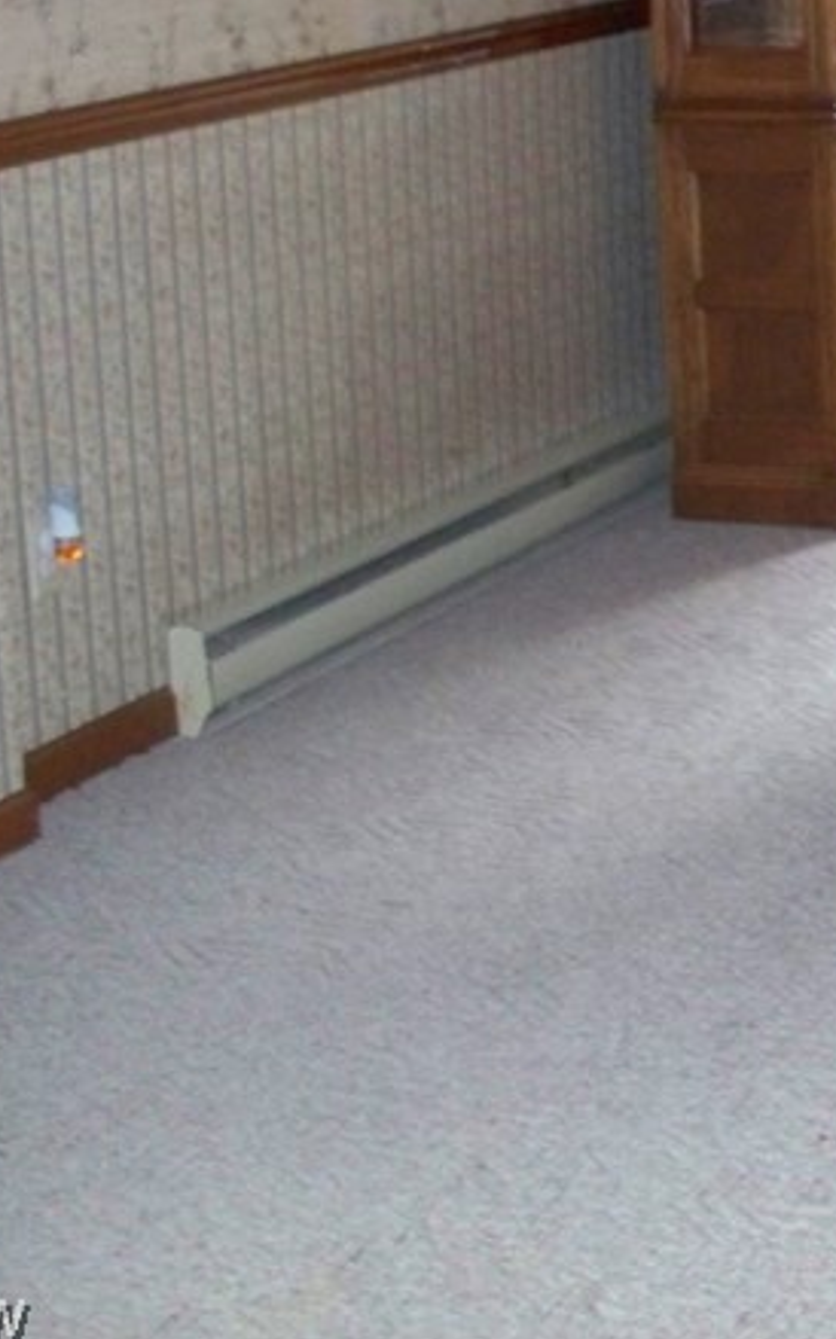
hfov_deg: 13.7
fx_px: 3248
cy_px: 192
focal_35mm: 89
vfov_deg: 22.8
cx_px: 1272
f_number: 2.8
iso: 320
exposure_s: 1/30
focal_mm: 7.54
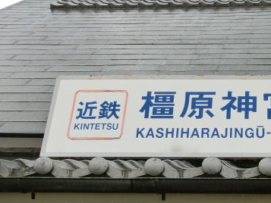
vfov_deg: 23.9
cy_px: 133
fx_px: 478
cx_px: 239
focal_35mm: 61
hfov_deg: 30.4
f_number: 3.9
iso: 80
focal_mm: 6
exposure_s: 1/250
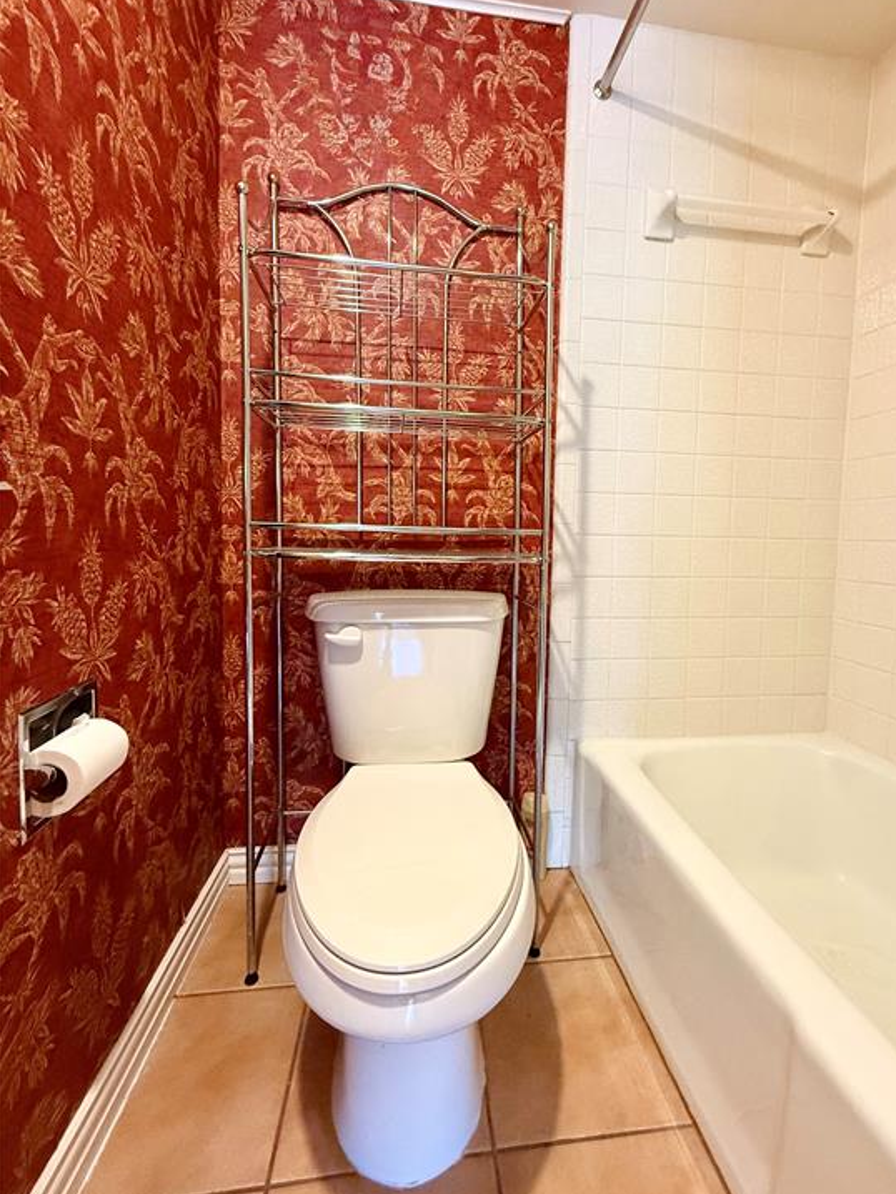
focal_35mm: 15
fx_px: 518
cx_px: 478
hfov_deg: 81.7
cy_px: 566
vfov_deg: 98.1
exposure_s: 1/60
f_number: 2.2
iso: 500
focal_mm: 2.22
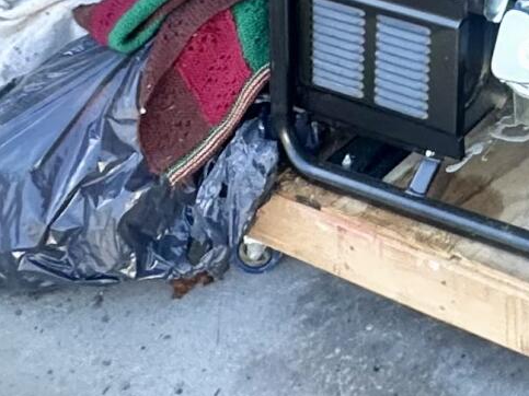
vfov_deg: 12.9
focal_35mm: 87
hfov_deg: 19.3
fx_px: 1329
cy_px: -557
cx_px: 818
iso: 125
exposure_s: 1/99
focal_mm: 2.22
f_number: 2.2
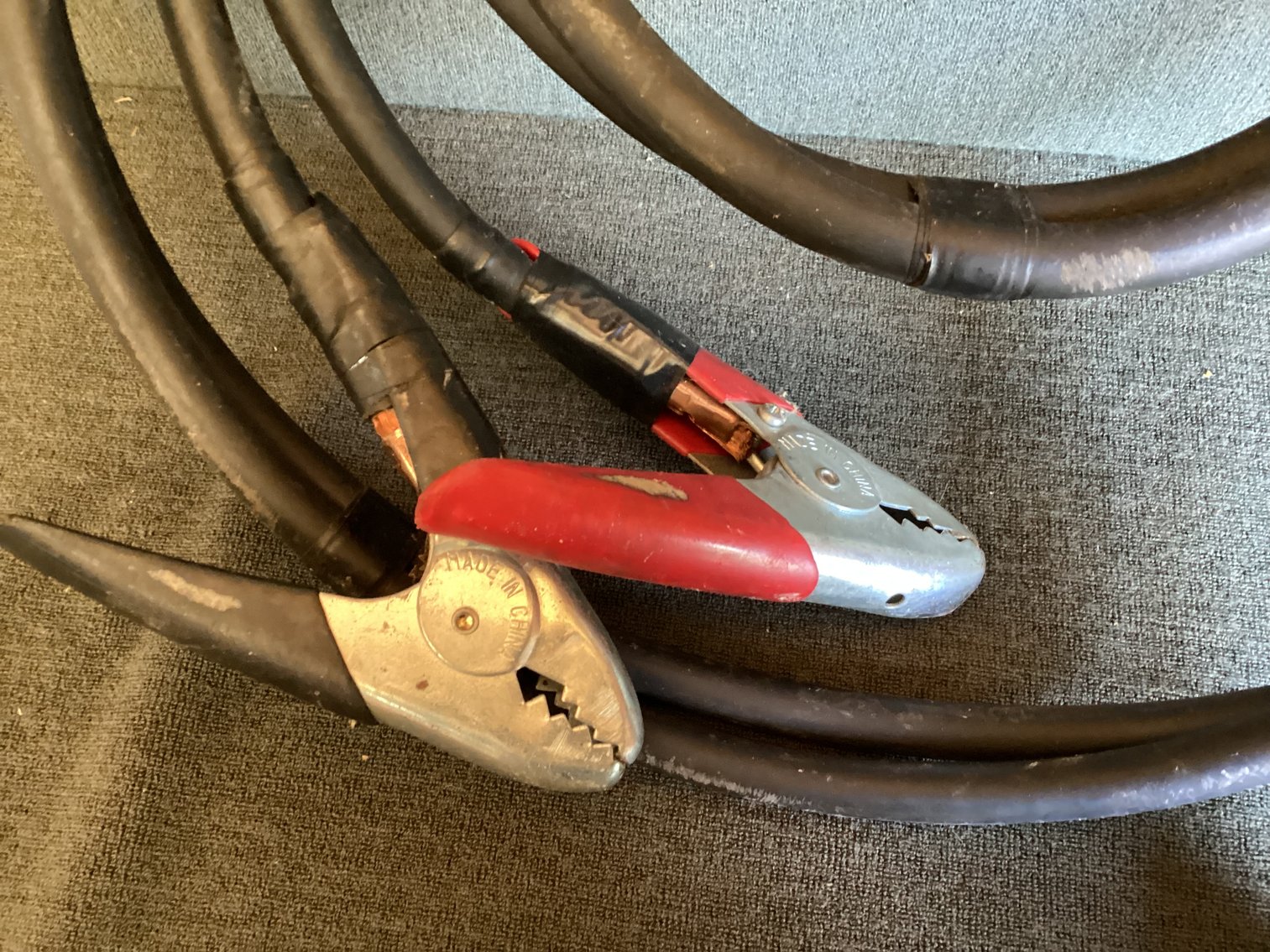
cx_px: 635
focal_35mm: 31
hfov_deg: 58.3
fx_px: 1137
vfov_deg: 45.4
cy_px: 476
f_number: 2.4
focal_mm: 3.3
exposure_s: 1/25
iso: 500
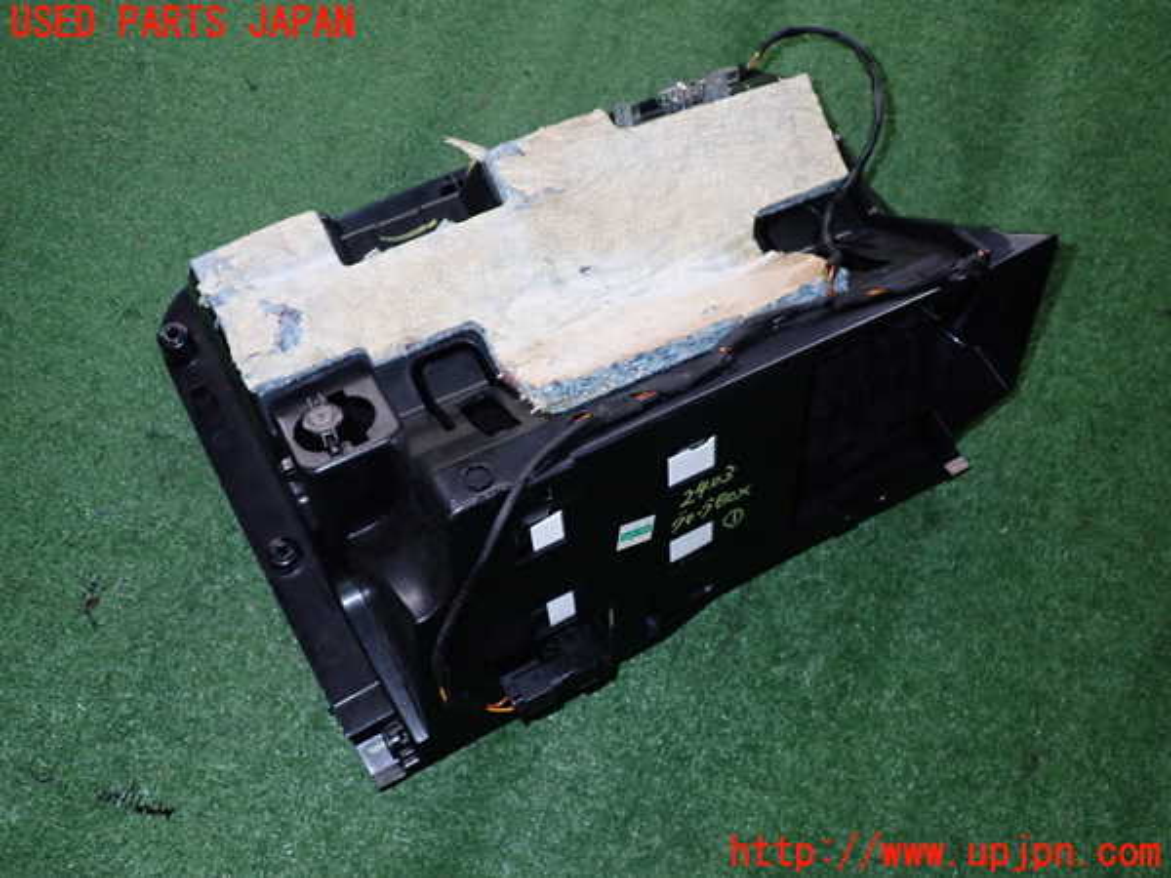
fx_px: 1015
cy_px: 439
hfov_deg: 60.0
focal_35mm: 30
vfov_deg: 46.8
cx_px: 586
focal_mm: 5.4
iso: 500
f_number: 6.3
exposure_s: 1/30
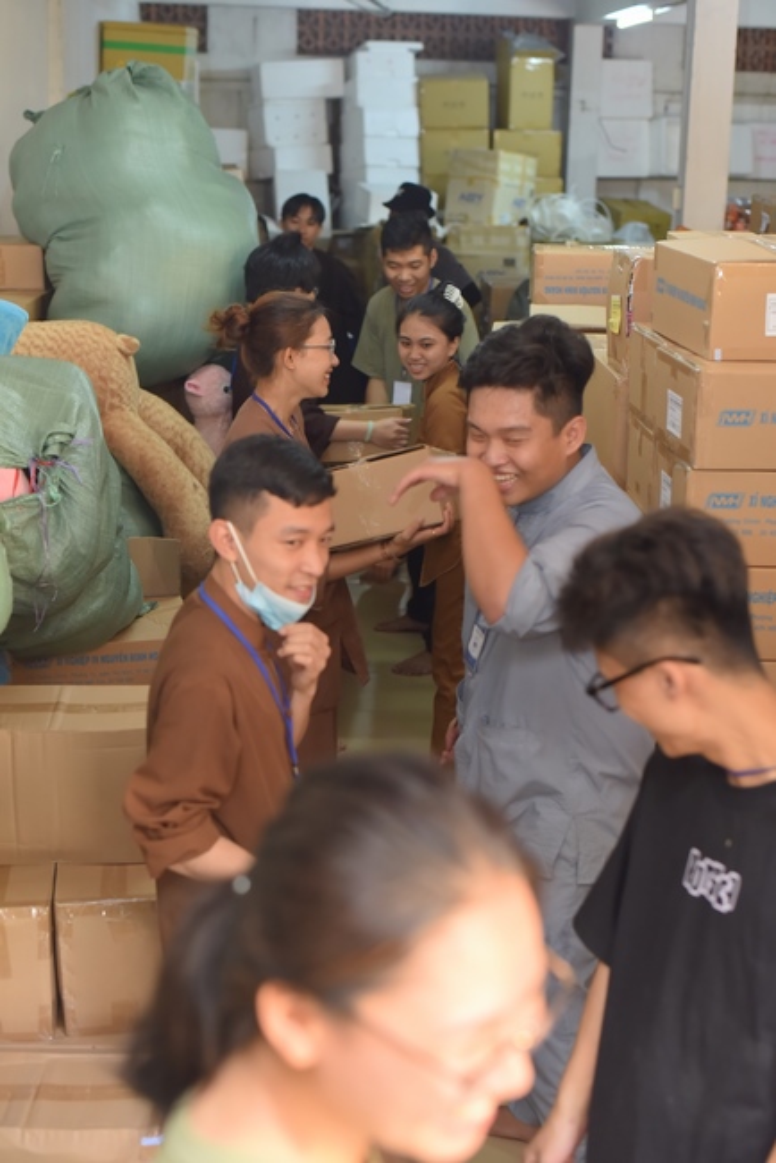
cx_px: 388
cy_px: 582
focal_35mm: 50
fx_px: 1615
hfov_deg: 27.0
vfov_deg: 39.6
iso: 800
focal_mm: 50
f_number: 3.2
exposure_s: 1/100
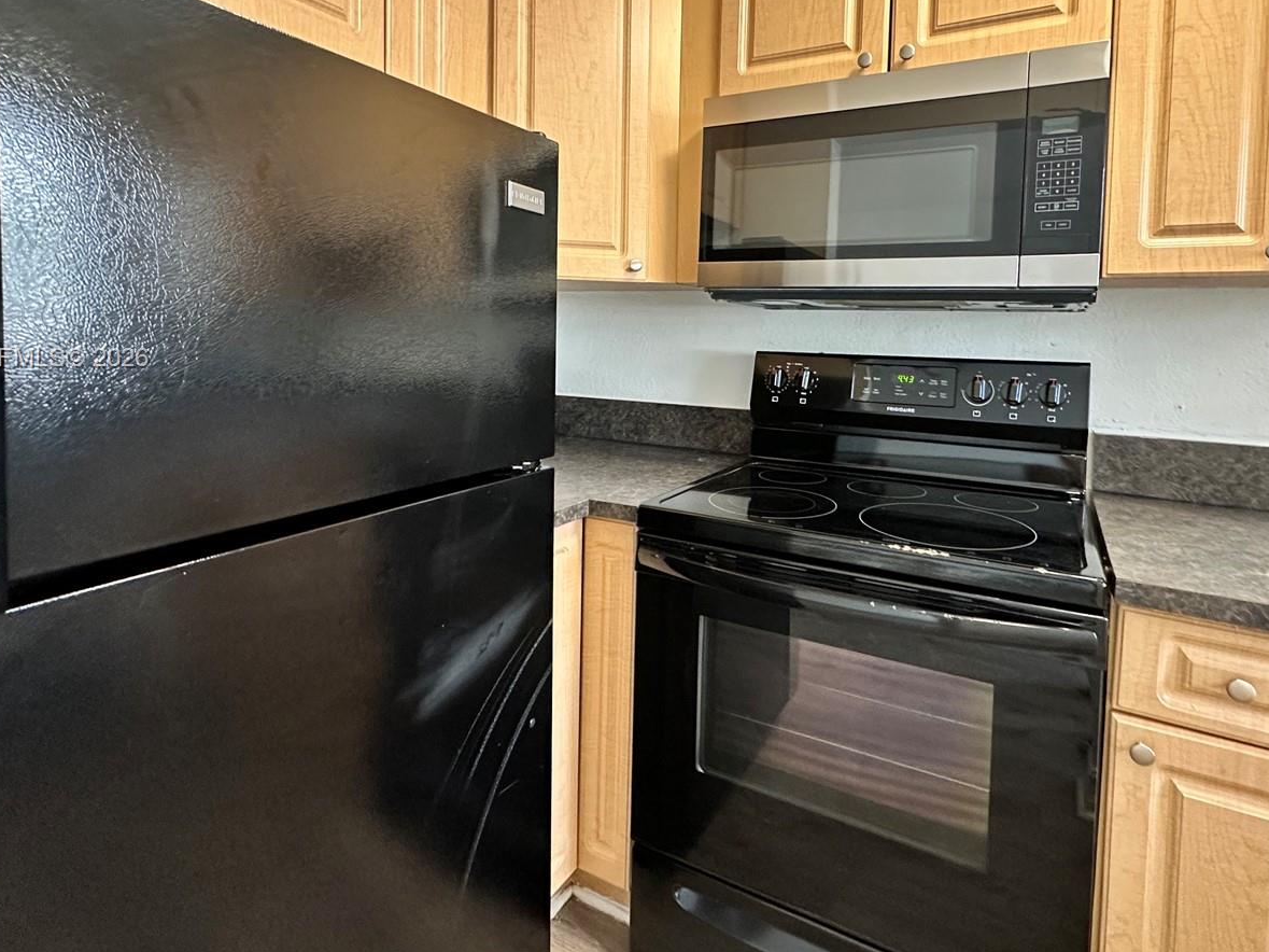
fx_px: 696
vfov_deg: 67.7
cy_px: 360
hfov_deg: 84.6
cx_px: 675
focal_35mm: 19
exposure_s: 1/60
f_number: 2.2
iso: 640
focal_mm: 2.22
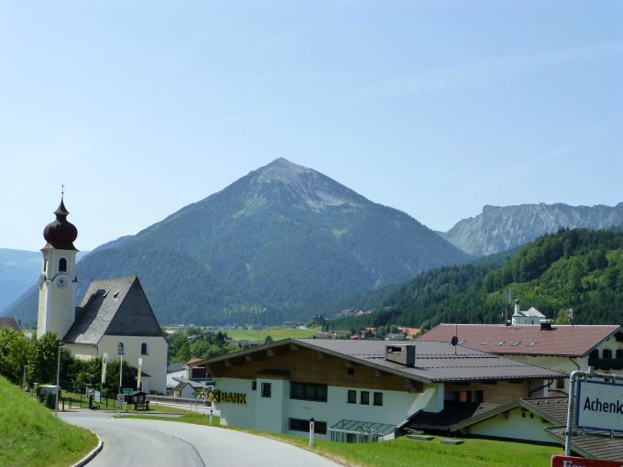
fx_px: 918
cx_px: 312
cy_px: 234
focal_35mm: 51
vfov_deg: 28.6
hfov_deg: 37.5
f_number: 4.4
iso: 160
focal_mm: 9
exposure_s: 1/1000
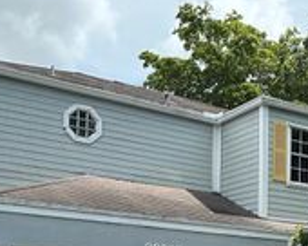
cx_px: 308
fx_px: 629
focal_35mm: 69
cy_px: 272
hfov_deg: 26.1
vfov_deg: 21.0
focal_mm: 6.86
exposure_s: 1/2660
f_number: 1.78
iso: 80
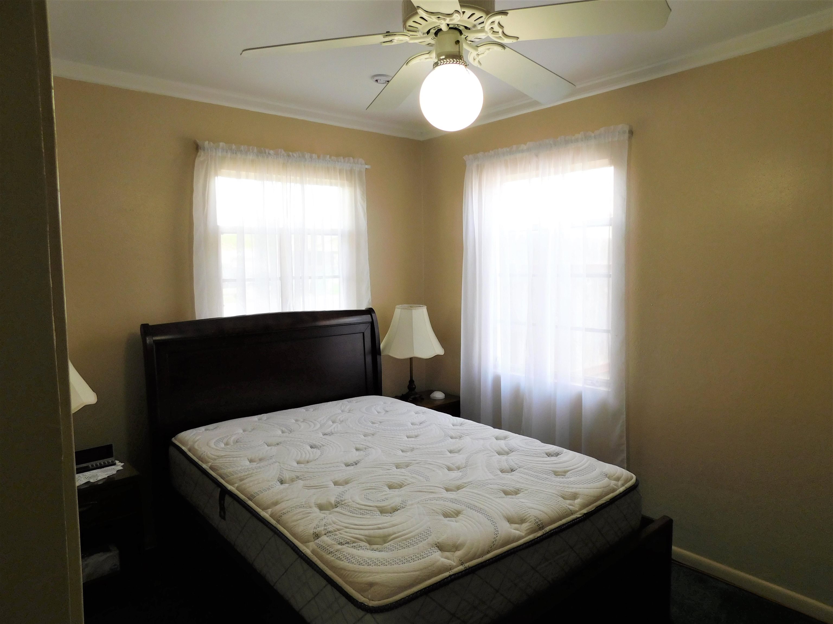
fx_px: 553
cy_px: 312
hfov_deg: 73.9
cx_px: 416
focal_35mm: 23
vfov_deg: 58.9
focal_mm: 4
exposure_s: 1/100
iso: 125
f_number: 3
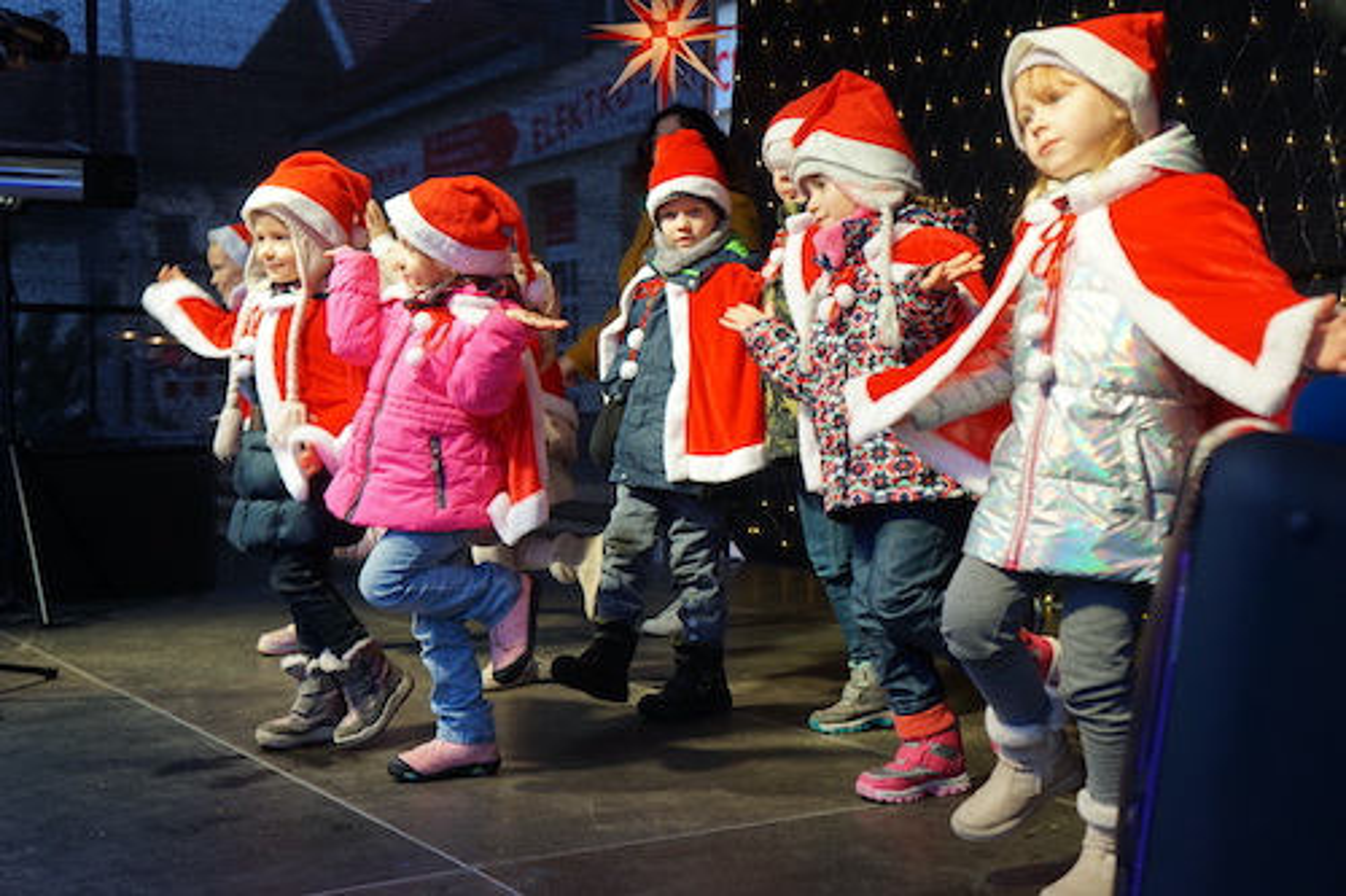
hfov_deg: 41.1
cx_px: 673
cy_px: 448
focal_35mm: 48
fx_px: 1794
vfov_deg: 28.1
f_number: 4
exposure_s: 1/60
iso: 200
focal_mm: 32
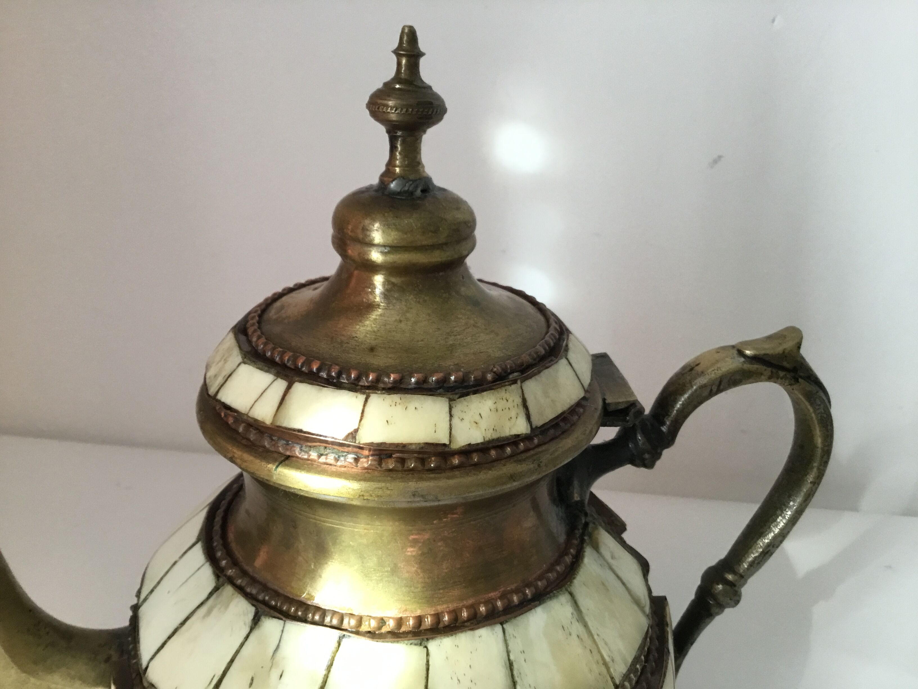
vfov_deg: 45.4
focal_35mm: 31
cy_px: 344
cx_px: 459
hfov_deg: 58.4
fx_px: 822
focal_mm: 3.3
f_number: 2.4
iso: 64
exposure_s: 1/33
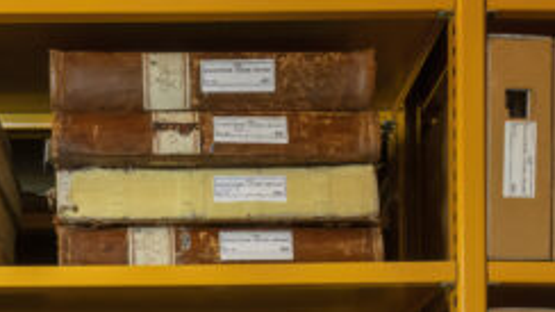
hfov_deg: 26.7
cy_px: 544
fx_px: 1162
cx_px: 196
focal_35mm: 79
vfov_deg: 13.8
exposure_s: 1/125
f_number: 9
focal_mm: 24
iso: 2000
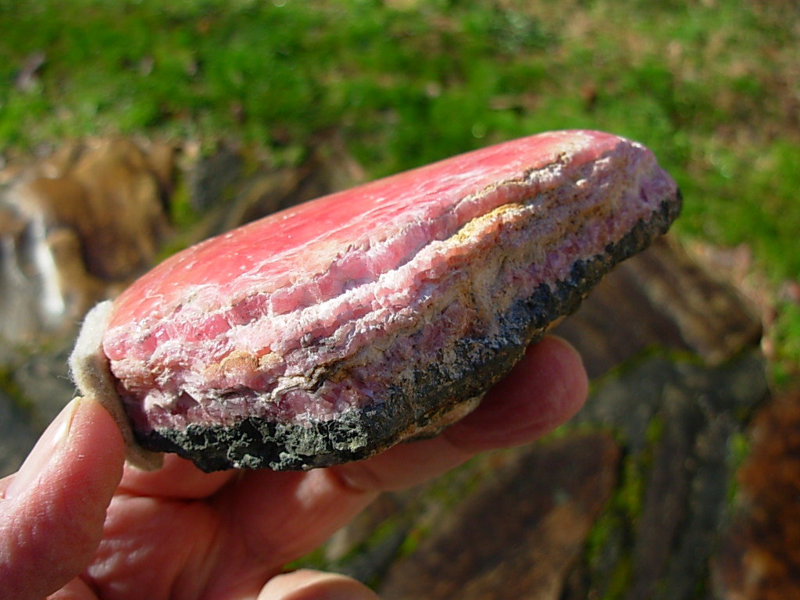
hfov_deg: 49.0
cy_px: 300
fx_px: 878
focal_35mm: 38
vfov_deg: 37.7
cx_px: 400
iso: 50
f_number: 2.9
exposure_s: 1/592
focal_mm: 6.3
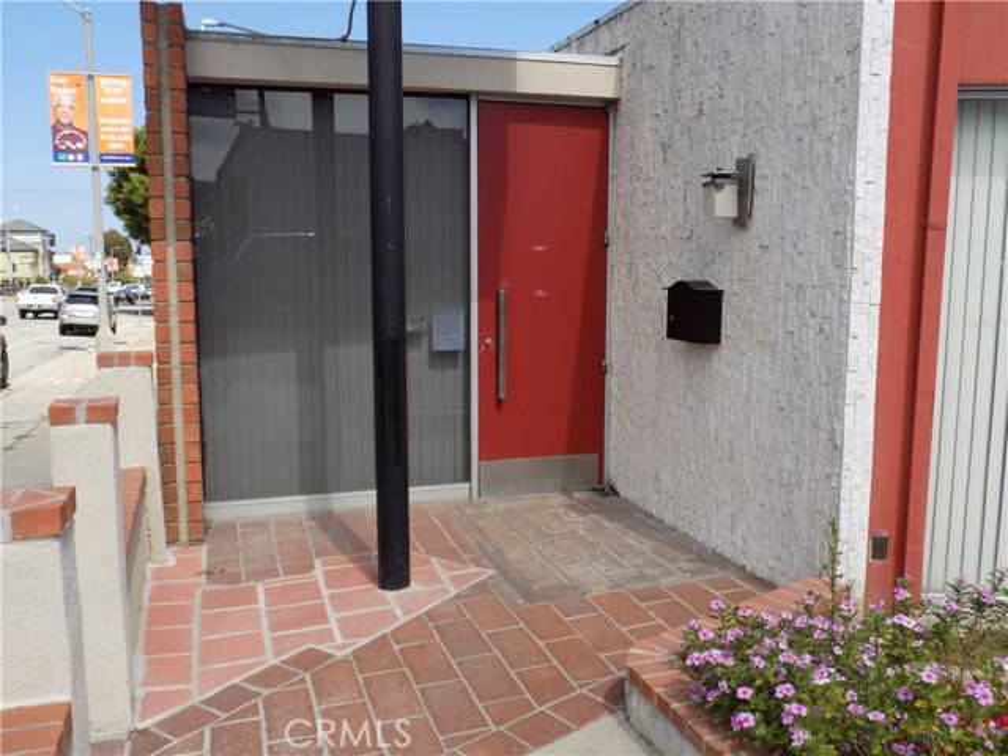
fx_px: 874
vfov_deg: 46.8
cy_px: 378
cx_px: 504
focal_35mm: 30
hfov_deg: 60.0
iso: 80
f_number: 3.3
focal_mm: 5.3
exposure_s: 1/800
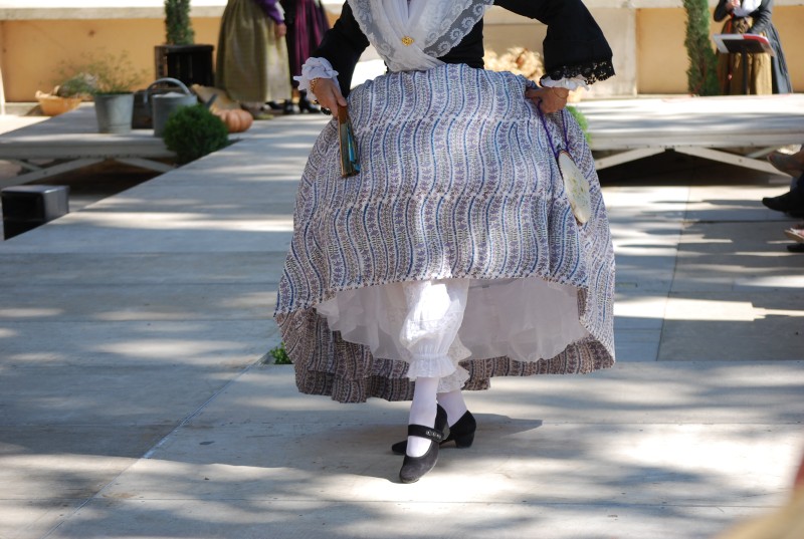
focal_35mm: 105
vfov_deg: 13.1
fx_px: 2350
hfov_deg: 19.4
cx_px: 402
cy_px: 270
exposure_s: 1/400
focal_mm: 70
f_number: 5
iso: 200
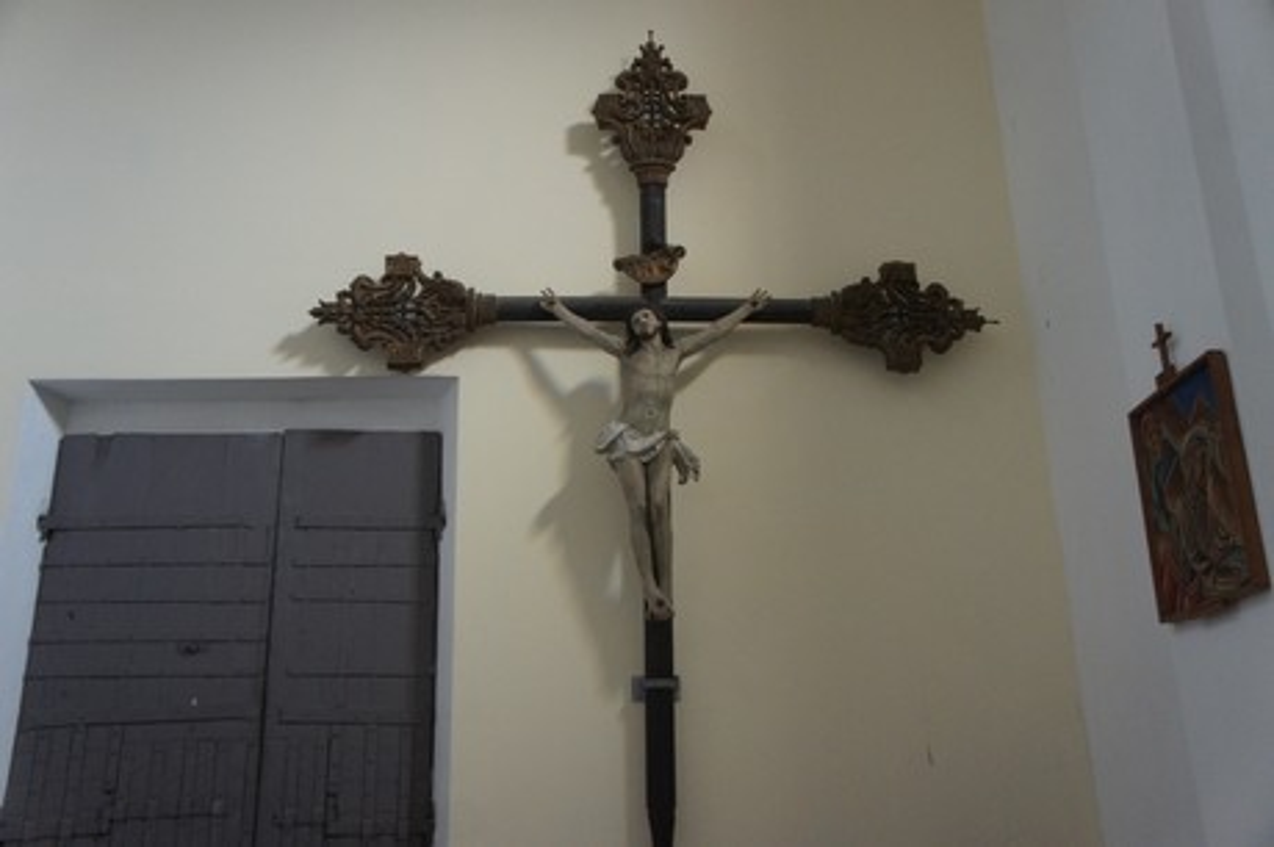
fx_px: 1220
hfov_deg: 55.1
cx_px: 637
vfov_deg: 38.3
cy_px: 424
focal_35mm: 34
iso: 1600
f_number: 4
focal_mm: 23
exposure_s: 1/80
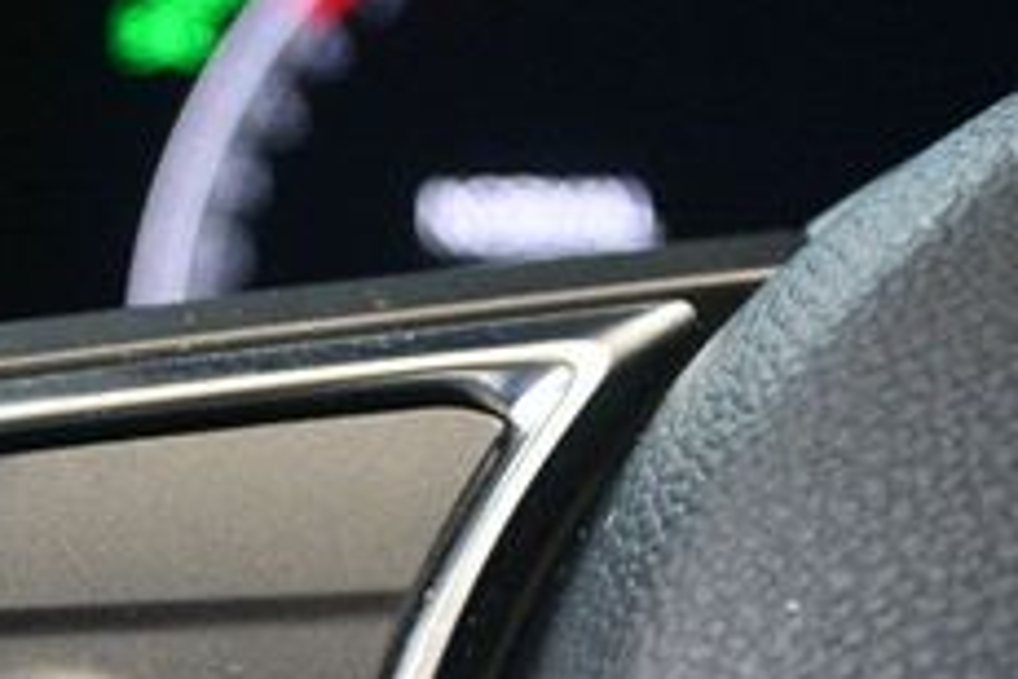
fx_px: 4468
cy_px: 855
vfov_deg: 8.6
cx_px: 31
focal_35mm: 158
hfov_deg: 12.9
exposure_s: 1/60
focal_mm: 38
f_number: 5
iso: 6400
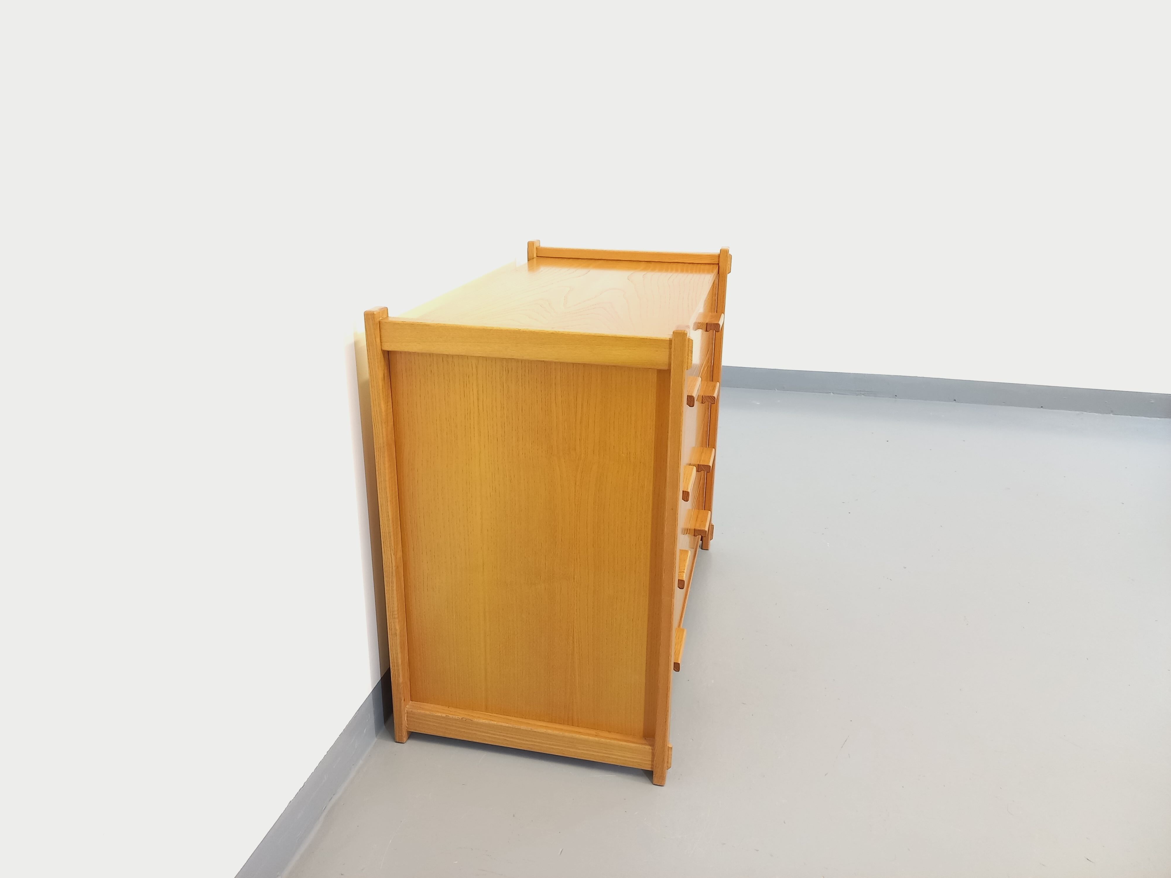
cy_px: 439
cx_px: 586
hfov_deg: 69.4
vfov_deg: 54.9
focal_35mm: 25
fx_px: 846
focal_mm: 4.65
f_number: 1.8
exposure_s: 1/49
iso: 320
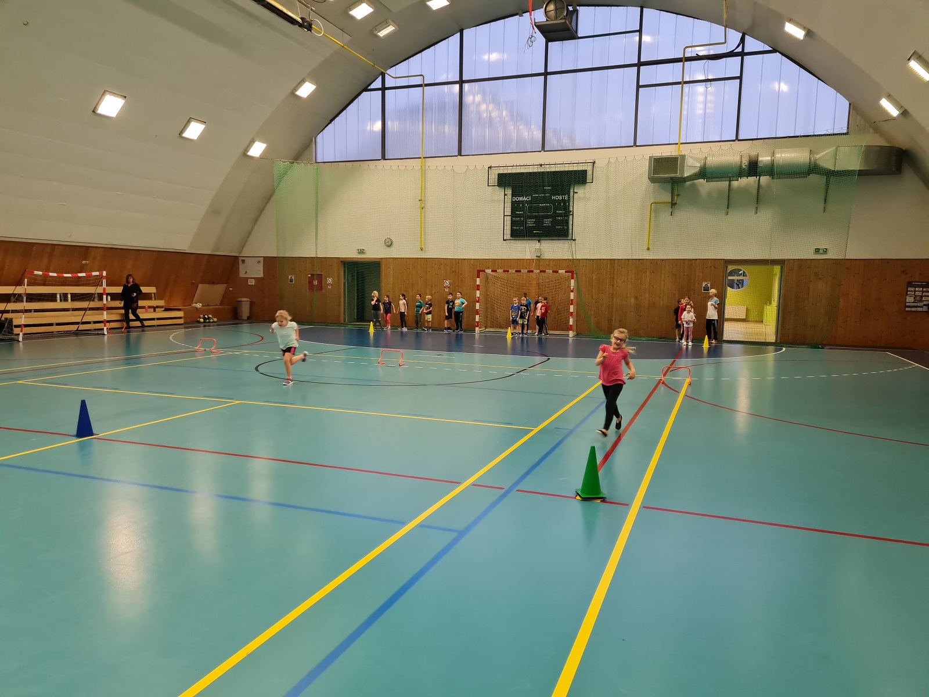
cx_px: 464
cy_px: 348
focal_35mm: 26
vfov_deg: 53.1
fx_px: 698
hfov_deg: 67.3
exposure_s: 1/100
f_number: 1.8
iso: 250
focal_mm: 5.4
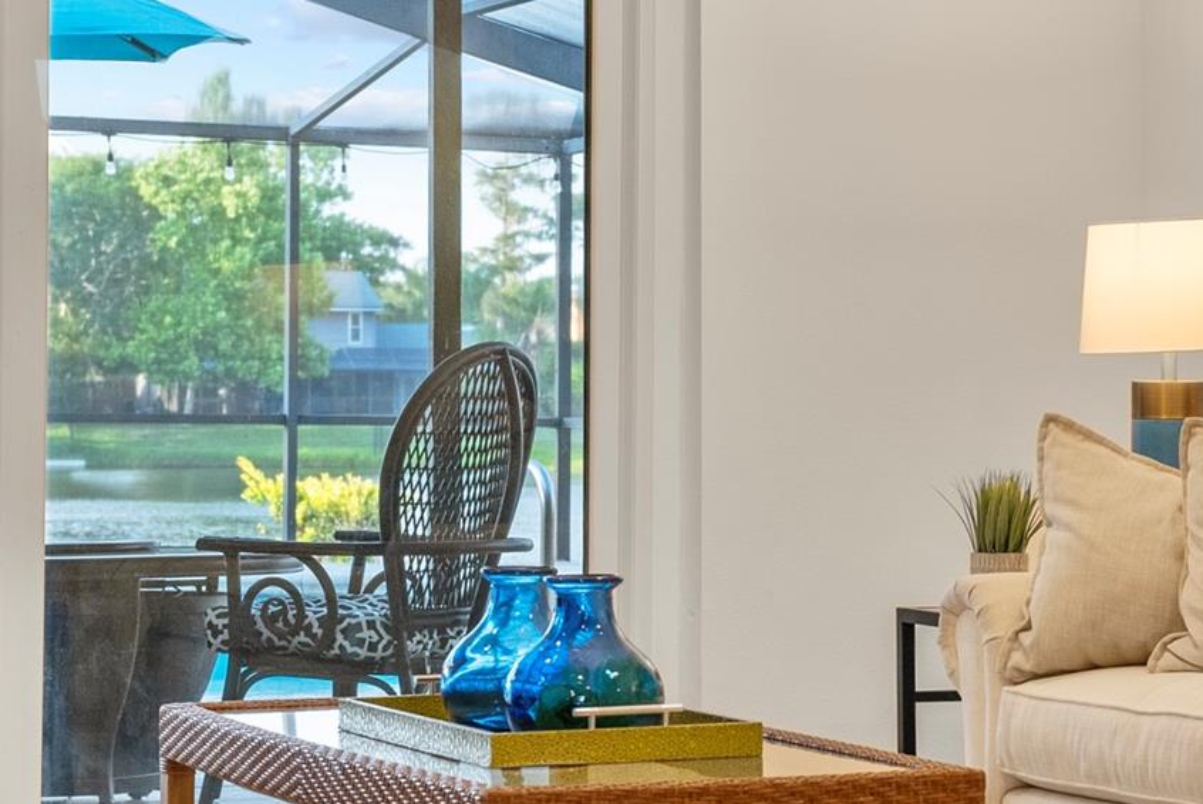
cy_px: 464
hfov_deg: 19.6
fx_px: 3477
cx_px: 660
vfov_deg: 13.2
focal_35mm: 104
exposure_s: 1/6
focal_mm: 55
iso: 400
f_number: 8
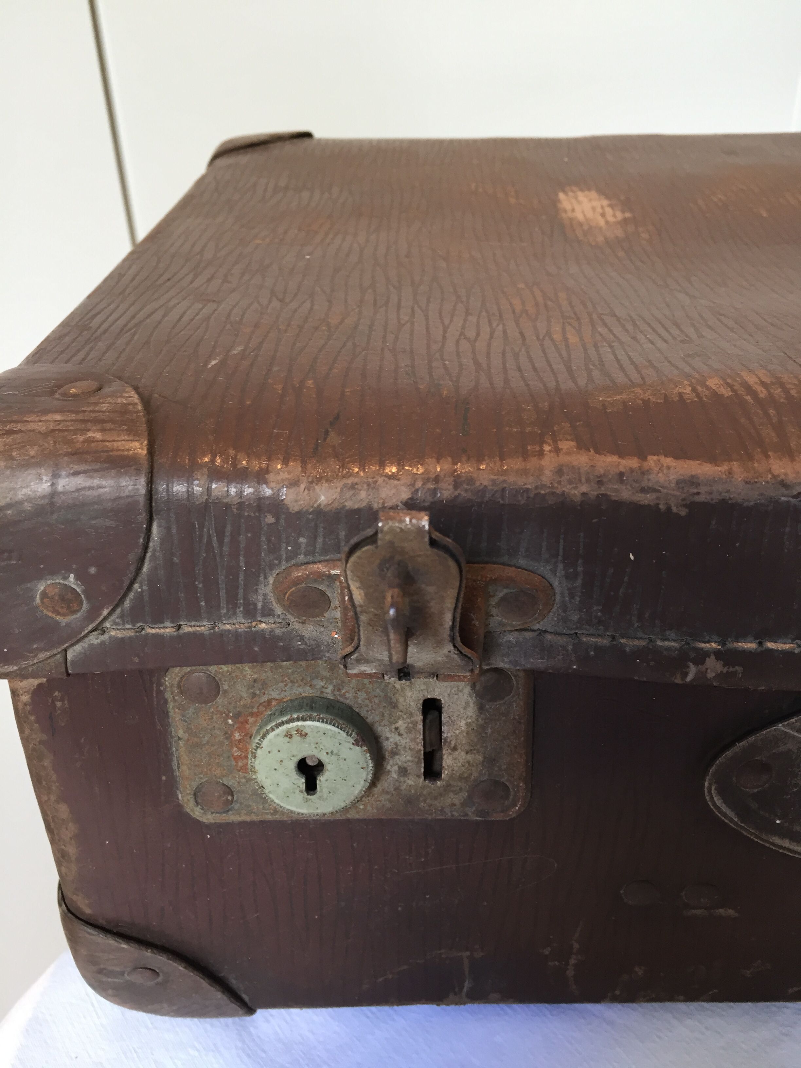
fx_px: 895
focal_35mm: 29
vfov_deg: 61.7
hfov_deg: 48.2
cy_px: 534
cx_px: 400
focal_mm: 4.15
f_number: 2.2
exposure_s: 1/33
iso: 40
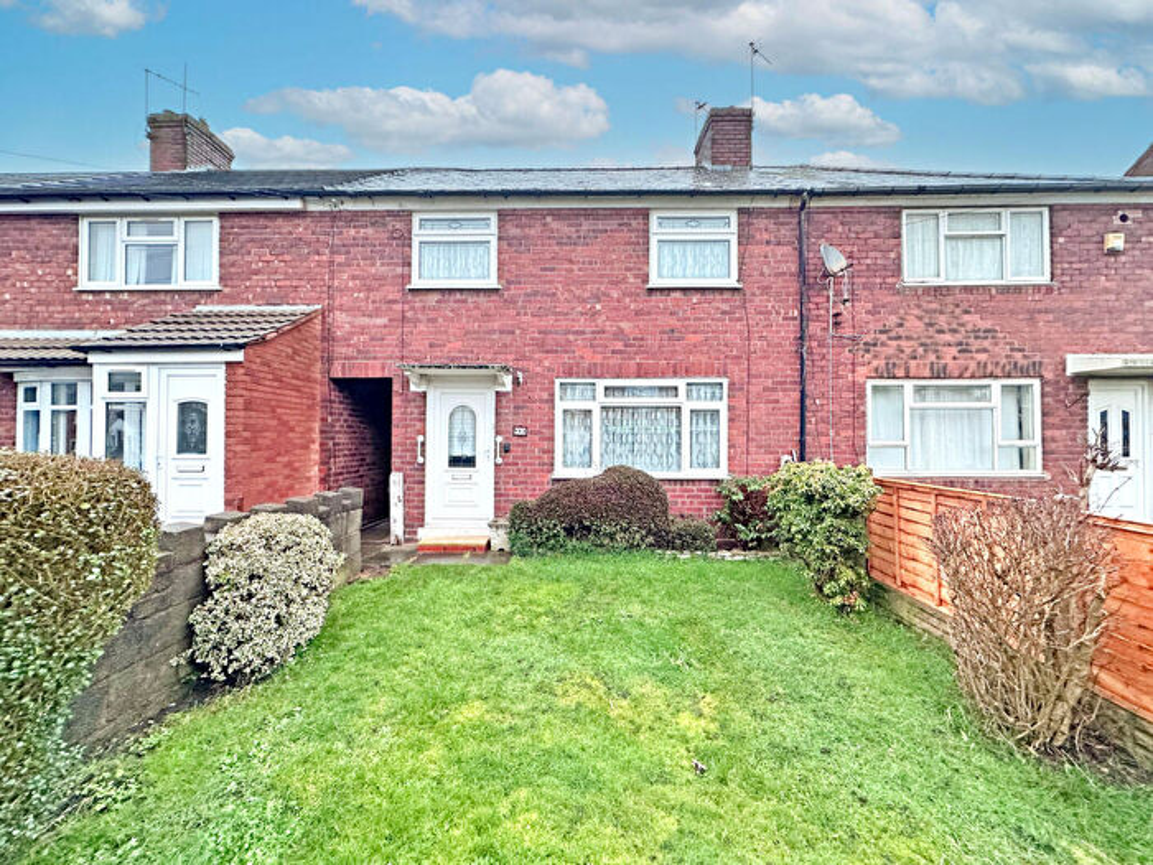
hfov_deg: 102.1
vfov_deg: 85.7
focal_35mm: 14
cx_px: 576
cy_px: 432
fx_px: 466
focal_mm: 2.22
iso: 320
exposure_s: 1/63
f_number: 2.2
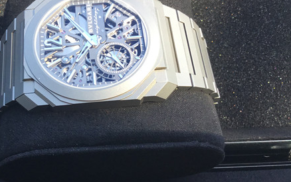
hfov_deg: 41.0
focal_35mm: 48
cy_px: 87
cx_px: 84
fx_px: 381
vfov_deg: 26.9
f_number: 2.4
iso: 40
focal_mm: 3.3
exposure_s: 1/120
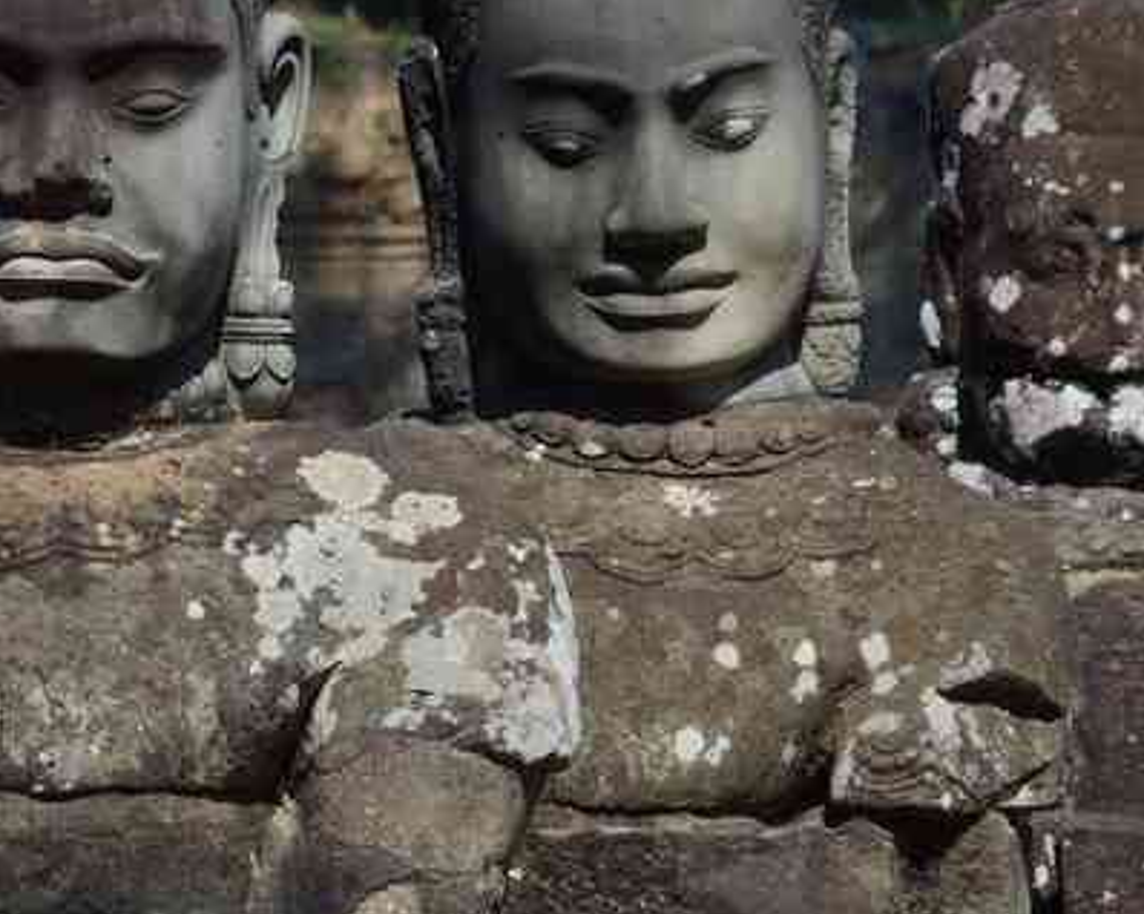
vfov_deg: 4.0
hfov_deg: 5.1
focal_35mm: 382
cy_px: 671
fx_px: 12927
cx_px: 264
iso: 200
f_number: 8
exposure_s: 1/160
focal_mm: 107.5
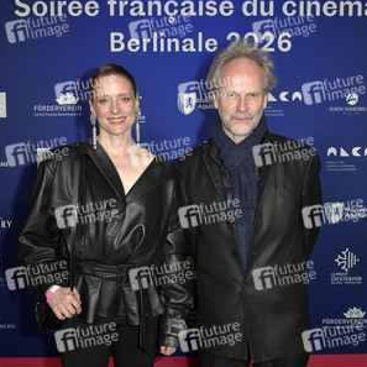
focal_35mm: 40
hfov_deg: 41.9
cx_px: 177
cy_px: 183
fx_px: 480
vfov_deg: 41.9
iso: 2000
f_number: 5.6
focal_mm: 31
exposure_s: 1/250
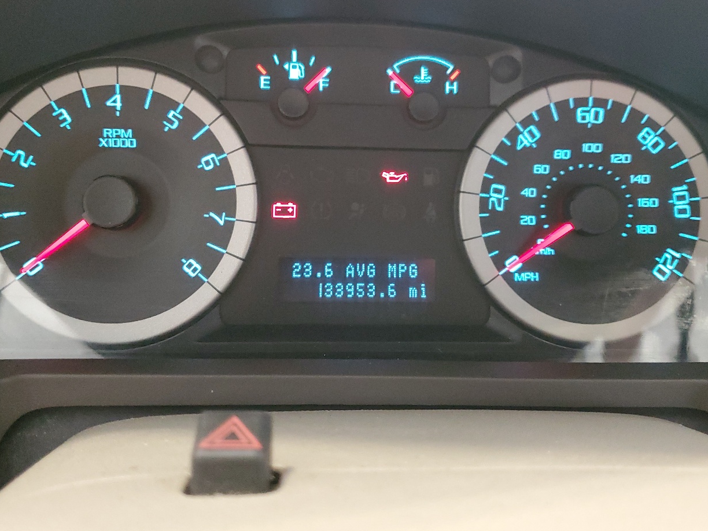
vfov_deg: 41.6
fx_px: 695
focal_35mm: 34
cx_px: 368
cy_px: 208
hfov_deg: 53.9
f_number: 1.5
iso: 419
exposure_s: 1/60.2
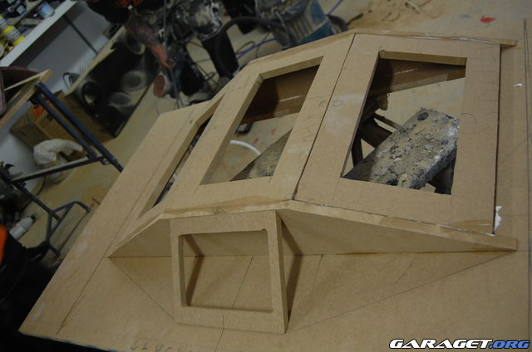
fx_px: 487
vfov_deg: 39.8
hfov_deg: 57.3
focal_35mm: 33
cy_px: 176
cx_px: 266
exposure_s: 1/25
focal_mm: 22
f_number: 3.8
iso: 800
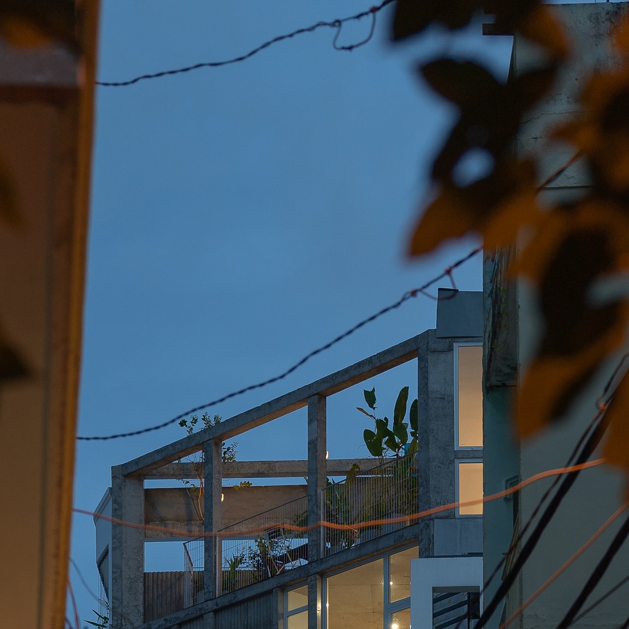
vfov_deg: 14.7
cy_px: 918
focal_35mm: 111
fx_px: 2282
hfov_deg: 15.7
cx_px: 320
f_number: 2.8
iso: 200
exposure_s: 1/20
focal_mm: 44
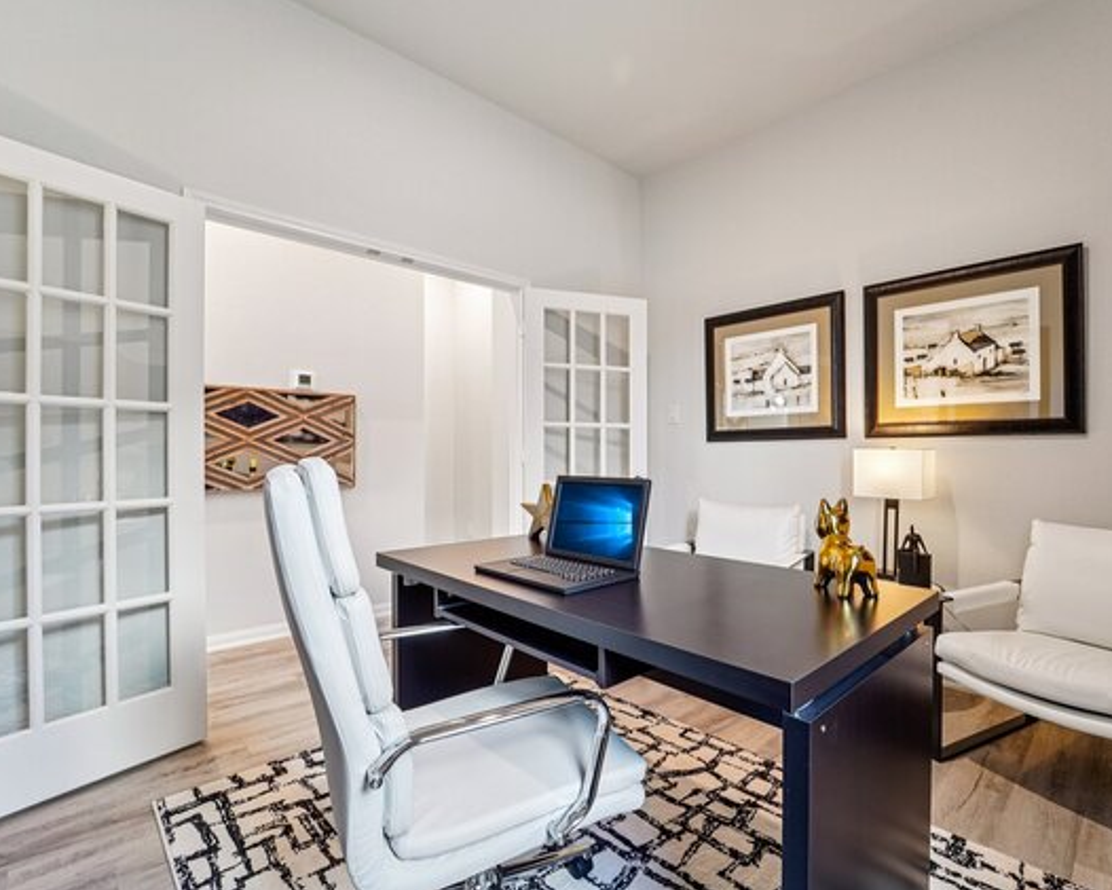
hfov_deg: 92.7
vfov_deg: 80.4
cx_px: 617
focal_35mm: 16
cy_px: 445
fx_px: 527
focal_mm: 14
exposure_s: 1/15
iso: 500
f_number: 8
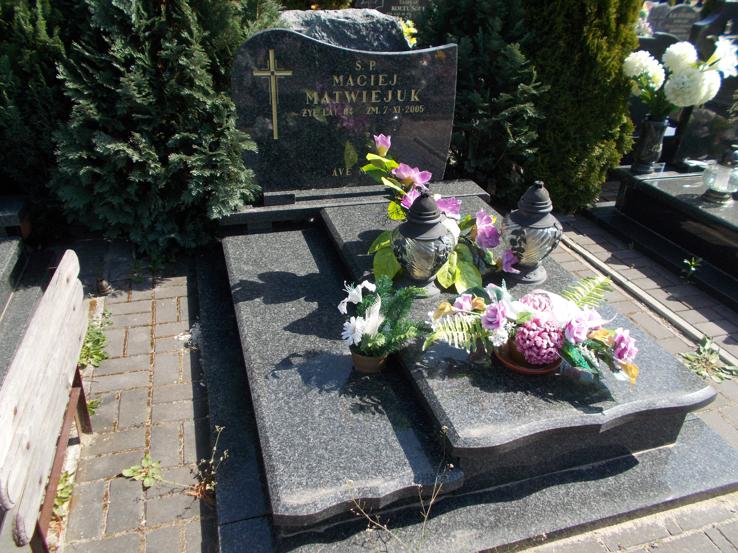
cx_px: 369
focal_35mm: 26
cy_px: 276
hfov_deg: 67.3
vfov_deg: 53.1
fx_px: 554
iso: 80
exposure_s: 1/320
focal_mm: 4.6
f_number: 3.2
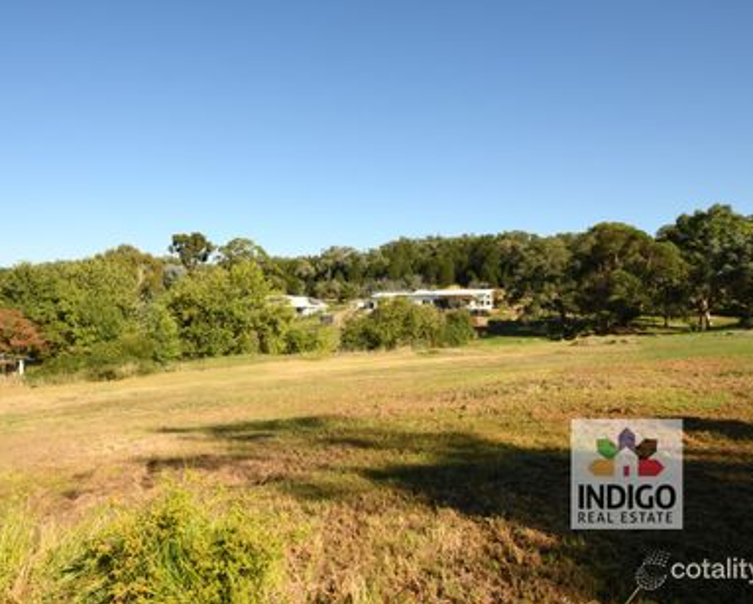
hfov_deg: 72.3
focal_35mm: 23
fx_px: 513
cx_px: 332
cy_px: 302
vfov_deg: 60.9
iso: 64
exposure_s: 1/10
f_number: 22
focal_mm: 20
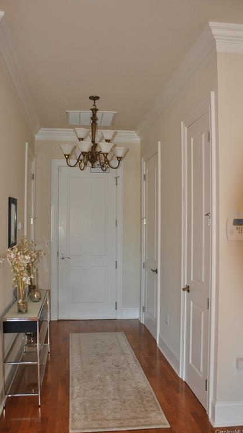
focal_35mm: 32
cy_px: 215
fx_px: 367
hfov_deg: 36.6
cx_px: 116
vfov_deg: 61.0
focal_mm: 20
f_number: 3.5
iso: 800
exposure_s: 1/60
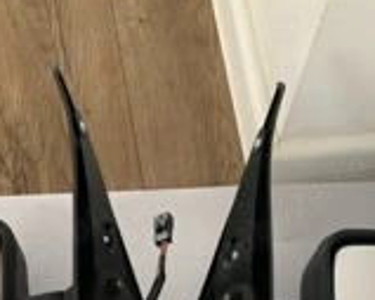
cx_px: 153
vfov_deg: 20.9
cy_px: 425
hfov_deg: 29.5
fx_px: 710
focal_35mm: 64
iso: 125
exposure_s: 1/60
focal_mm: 4.25
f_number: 1.8
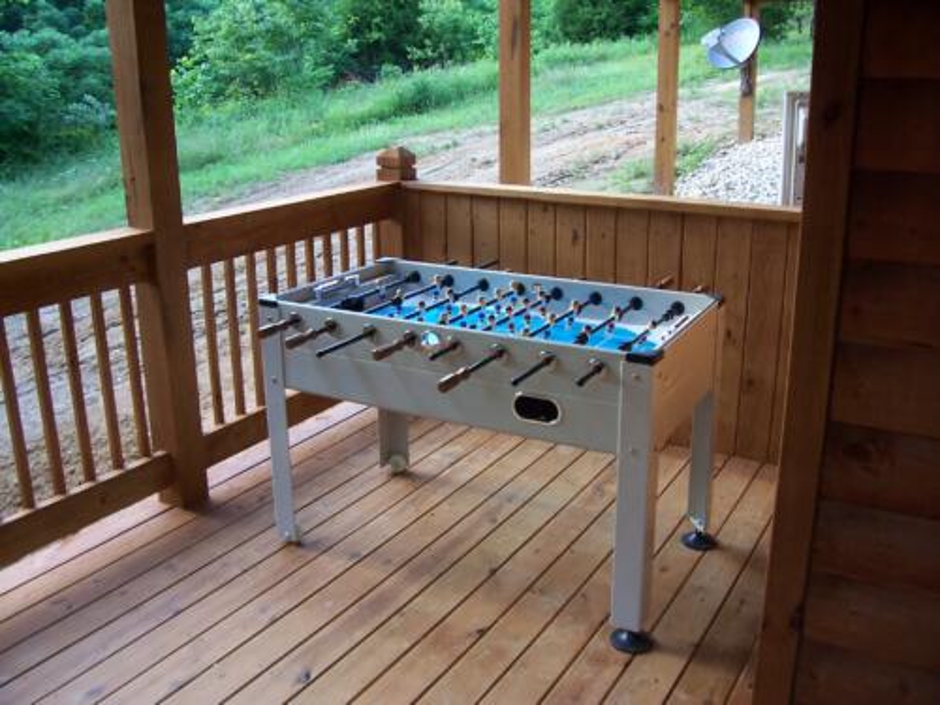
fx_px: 923
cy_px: 352
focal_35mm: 34
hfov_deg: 54.0
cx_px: 470
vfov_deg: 41.8
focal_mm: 5.6
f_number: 2.7
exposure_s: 1/125
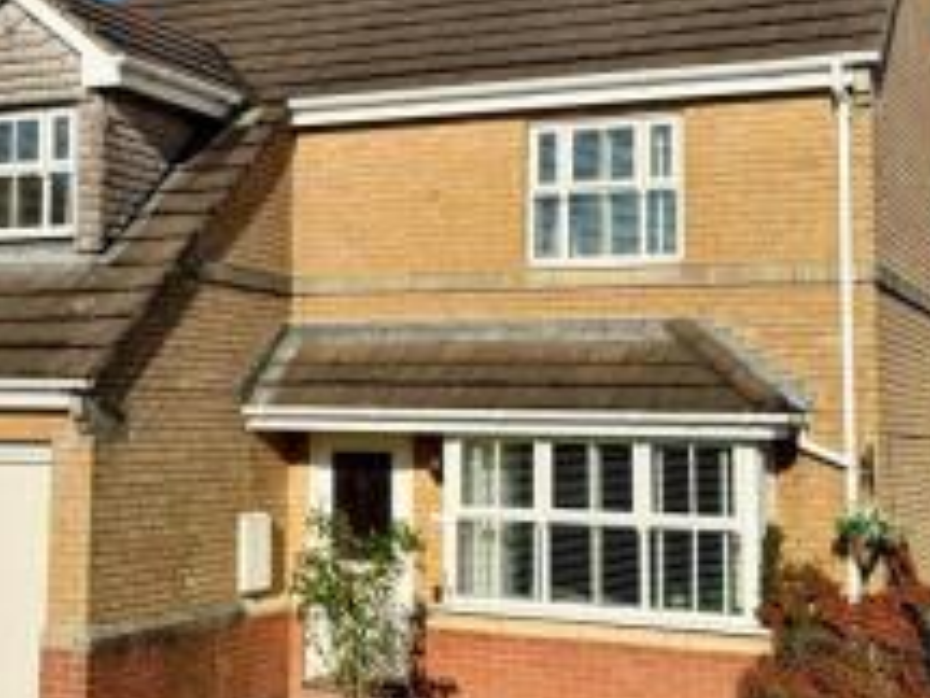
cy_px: 390
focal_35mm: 47
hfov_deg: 40.0
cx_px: 316
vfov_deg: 30.9
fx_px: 1263
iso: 80
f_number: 1.78
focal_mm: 6.76
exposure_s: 1/6410
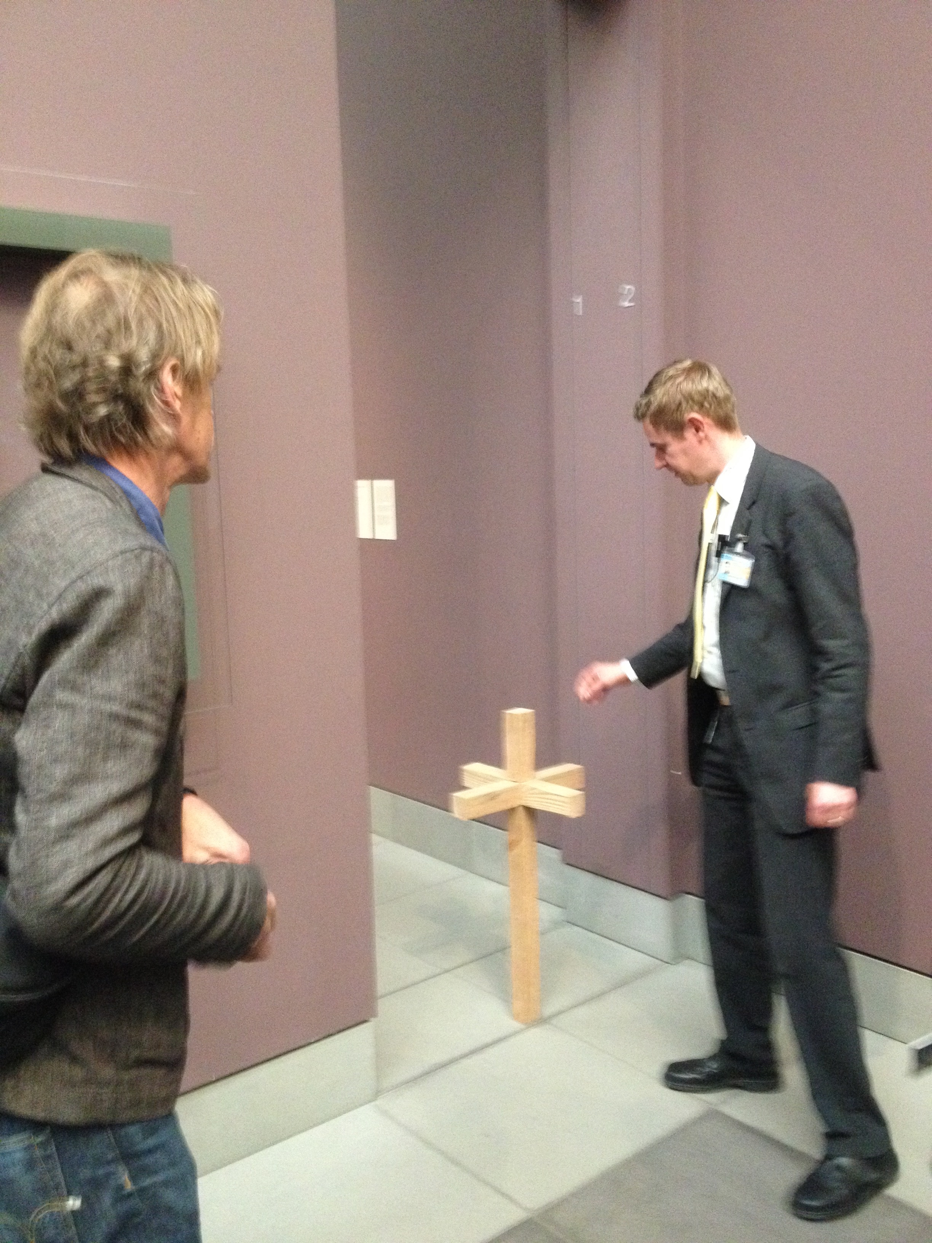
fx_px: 1256
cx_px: 466
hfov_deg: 40.7
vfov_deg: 52.6
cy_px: 622
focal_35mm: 35
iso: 400
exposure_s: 1/20
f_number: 2.4
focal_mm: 4.28
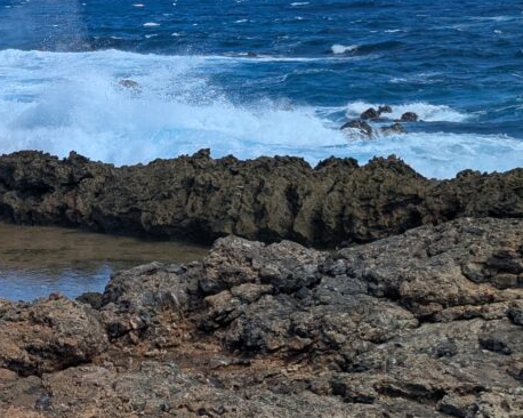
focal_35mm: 105
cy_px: 23
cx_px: -50
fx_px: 1625
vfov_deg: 14.5
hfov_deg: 17.7
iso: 49
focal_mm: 6.81
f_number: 1.85
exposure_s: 1/2924
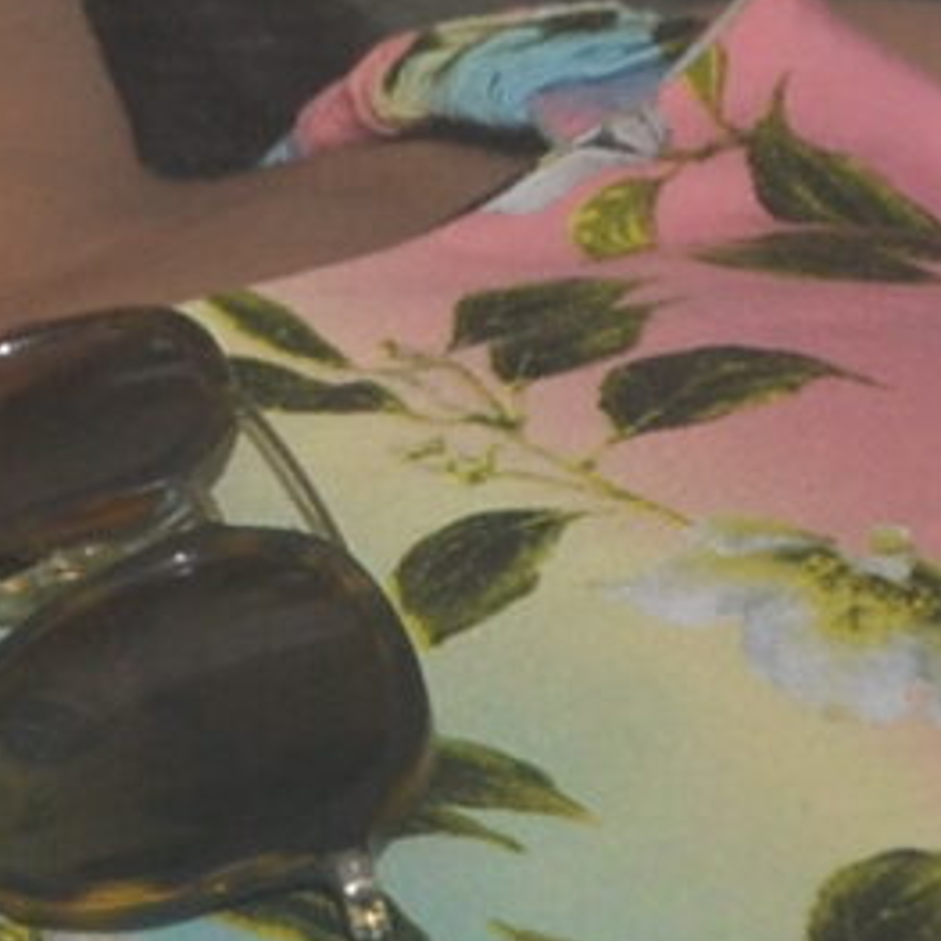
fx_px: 8396
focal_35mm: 273
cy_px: -1712
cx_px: -1460
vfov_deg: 6.0
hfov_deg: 6.1
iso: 400
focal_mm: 22
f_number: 5.6
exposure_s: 1/200
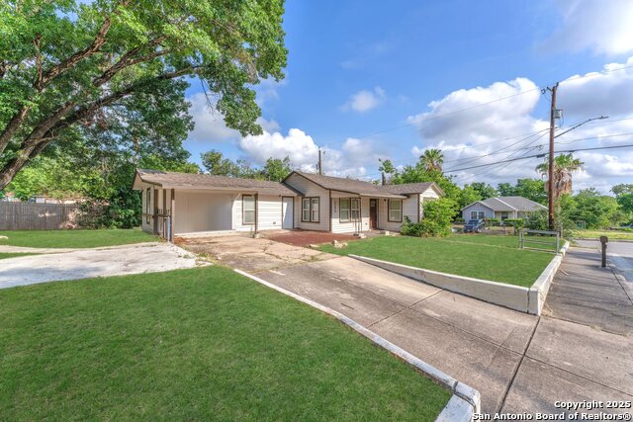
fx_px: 246
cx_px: 316
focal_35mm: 14
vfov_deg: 81.2
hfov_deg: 104.2
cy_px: 211
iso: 125
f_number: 10
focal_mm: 14
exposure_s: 1/250
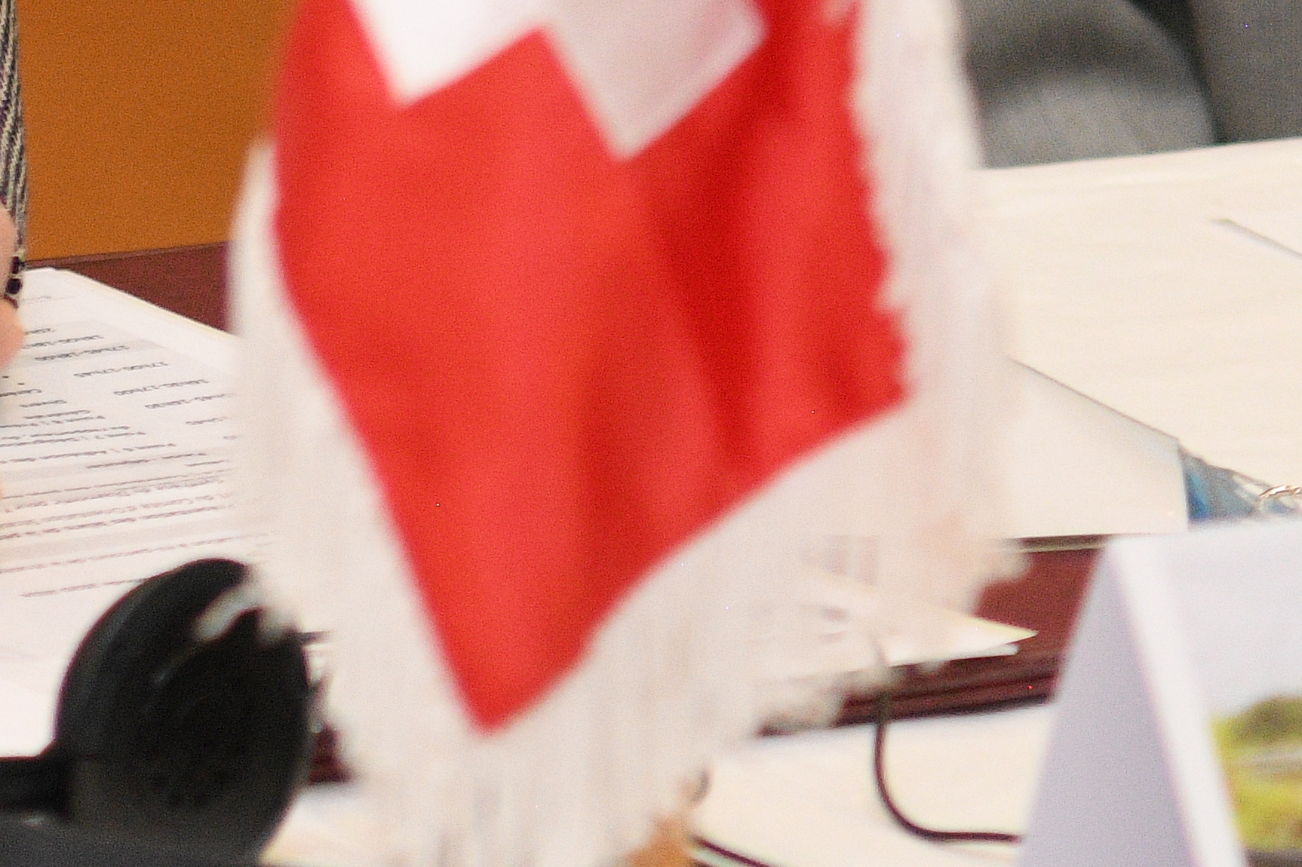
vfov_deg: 2.8
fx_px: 17645
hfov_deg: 4.2
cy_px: -939
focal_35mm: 488
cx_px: -871
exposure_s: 1/160
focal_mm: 102
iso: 2000
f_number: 4
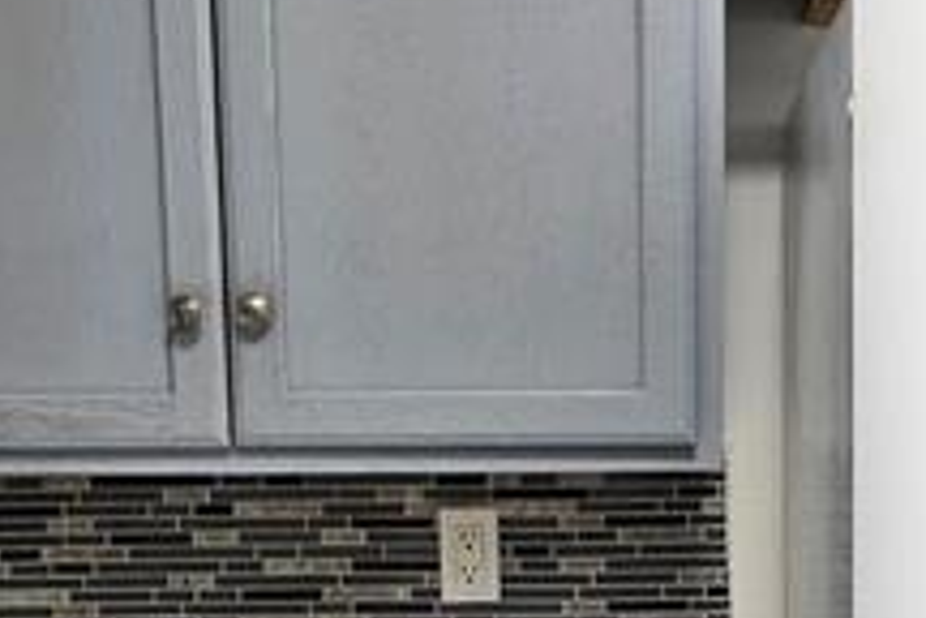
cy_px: 464
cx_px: 733
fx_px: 1286
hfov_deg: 38.2
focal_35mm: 50
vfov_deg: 26.6
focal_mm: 1.74
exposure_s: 1/60
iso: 160
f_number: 2.2
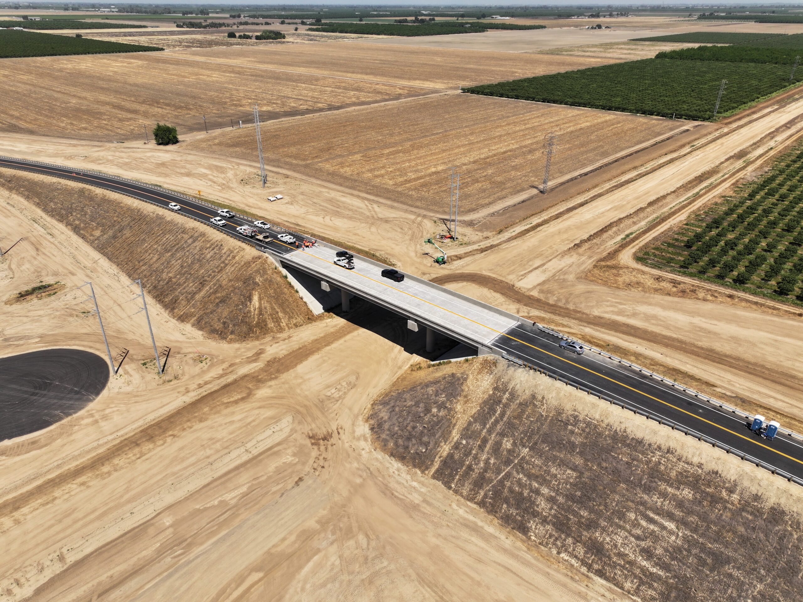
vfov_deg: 56.8
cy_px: 301
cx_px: 402
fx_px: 557
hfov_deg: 71.6
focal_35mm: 24
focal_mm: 12.29
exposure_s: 1/2500
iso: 100
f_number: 2.8
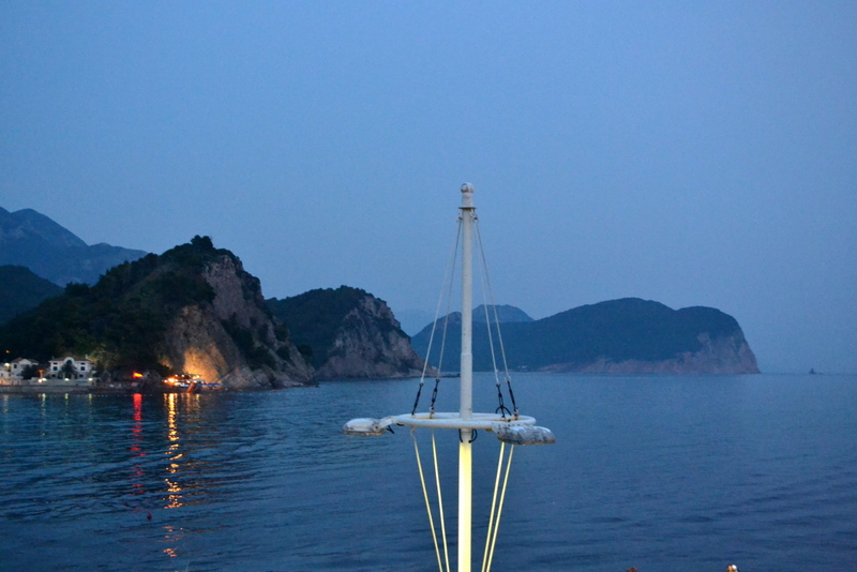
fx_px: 1143
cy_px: 286
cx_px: 428
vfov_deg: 28.1
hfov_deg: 41.1
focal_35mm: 48
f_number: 4.8
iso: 3200
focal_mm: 32
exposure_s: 1/15
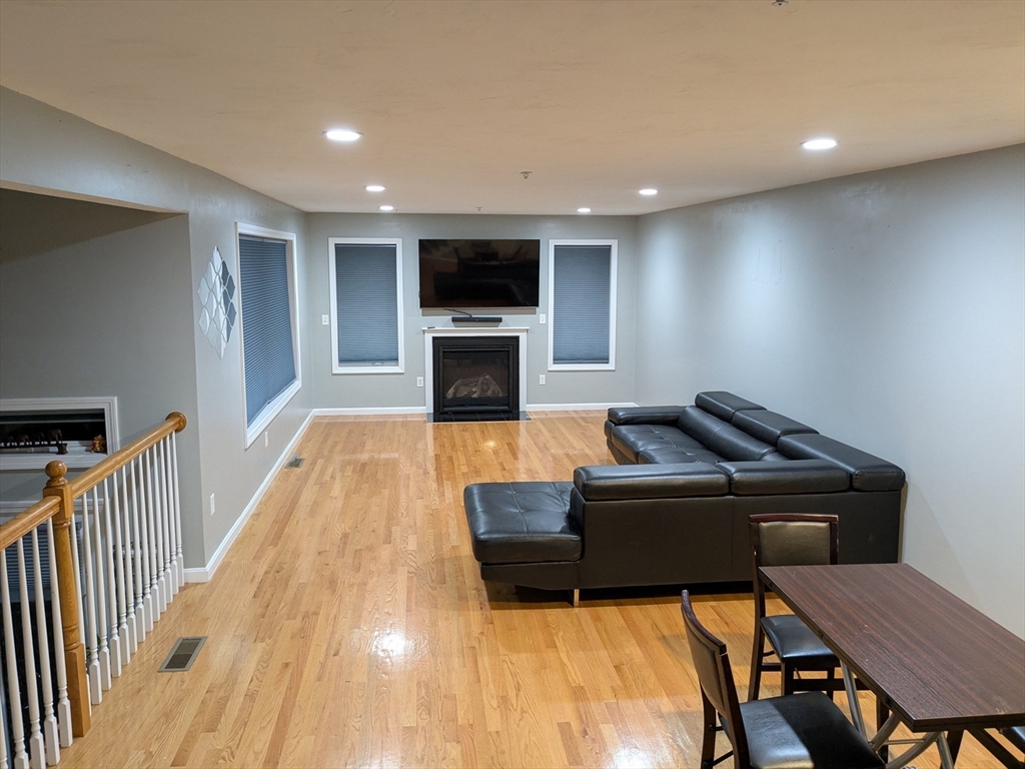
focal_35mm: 27
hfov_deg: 65.3
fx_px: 799
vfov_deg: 51.4
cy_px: 384
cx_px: 512
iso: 217
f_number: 1.73
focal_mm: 4.38
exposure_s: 1/24
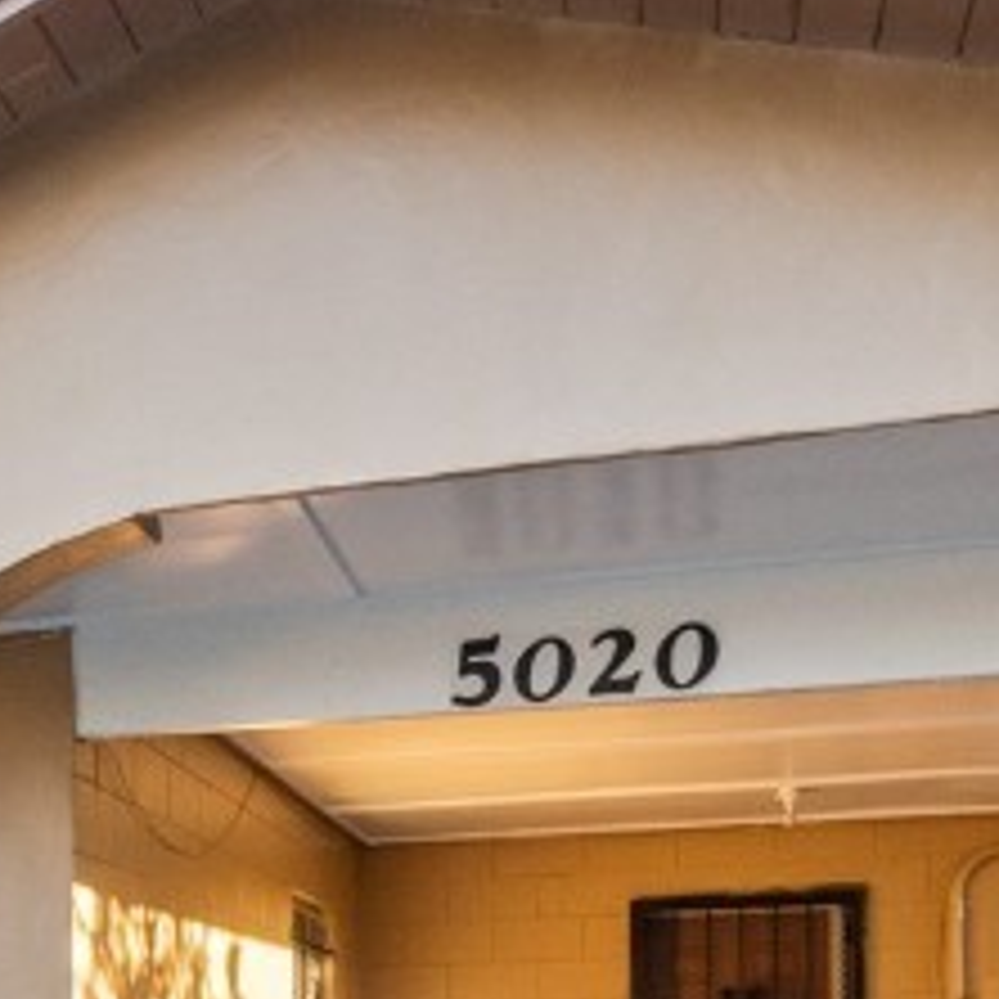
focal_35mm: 57
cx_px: -144
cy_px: 1179
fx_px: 1861
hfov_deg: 27.1
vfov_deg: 26.8
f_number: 5.6
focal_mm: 7
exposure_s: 1/250
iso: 200
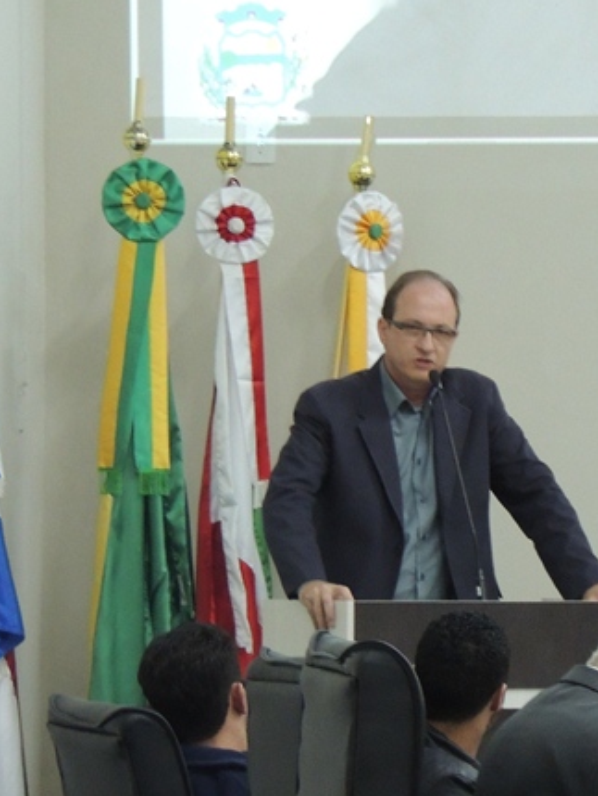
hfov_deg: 5.9
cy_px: 507
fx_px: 5776
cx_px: 555
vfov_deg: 7.9
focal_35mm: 251
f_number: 4.3
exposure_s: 1/10
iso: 800
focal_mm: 24
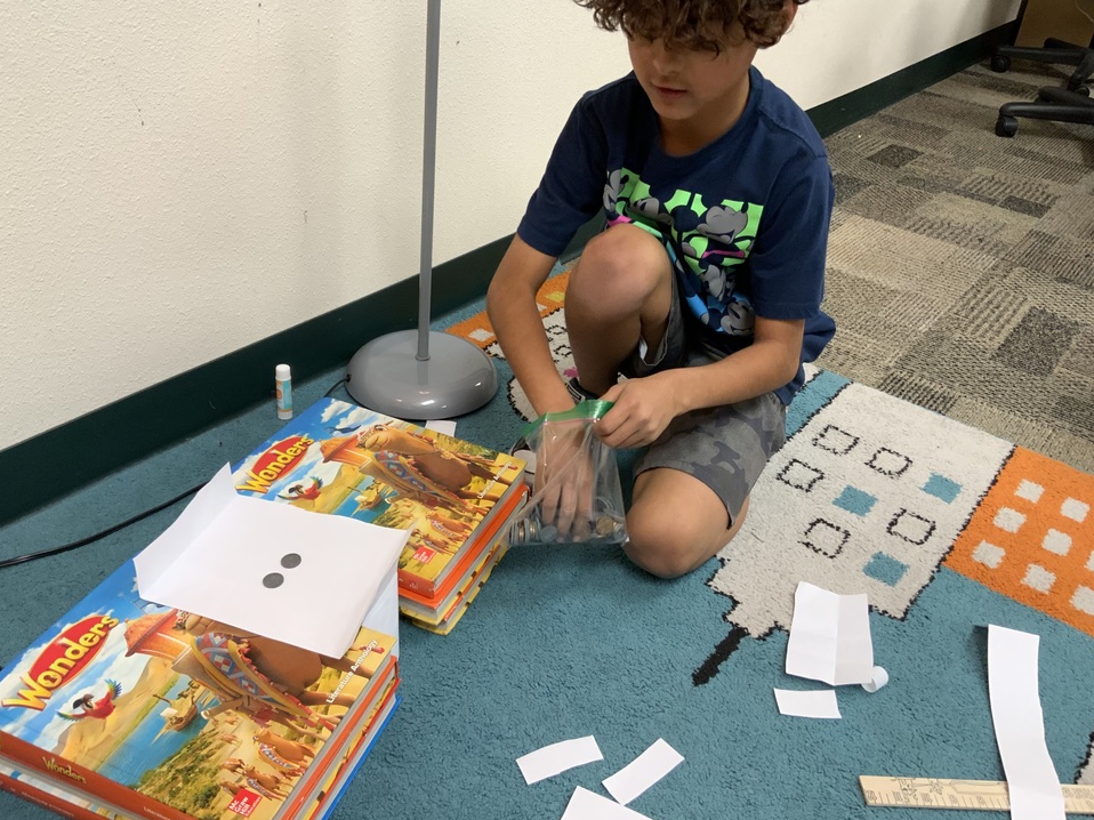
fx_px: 979
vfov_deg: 45.4
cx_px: 537
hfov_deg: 58.4
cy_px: 385
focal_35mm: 31
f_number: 1.8
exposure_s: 1/60
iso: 125
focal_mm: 3
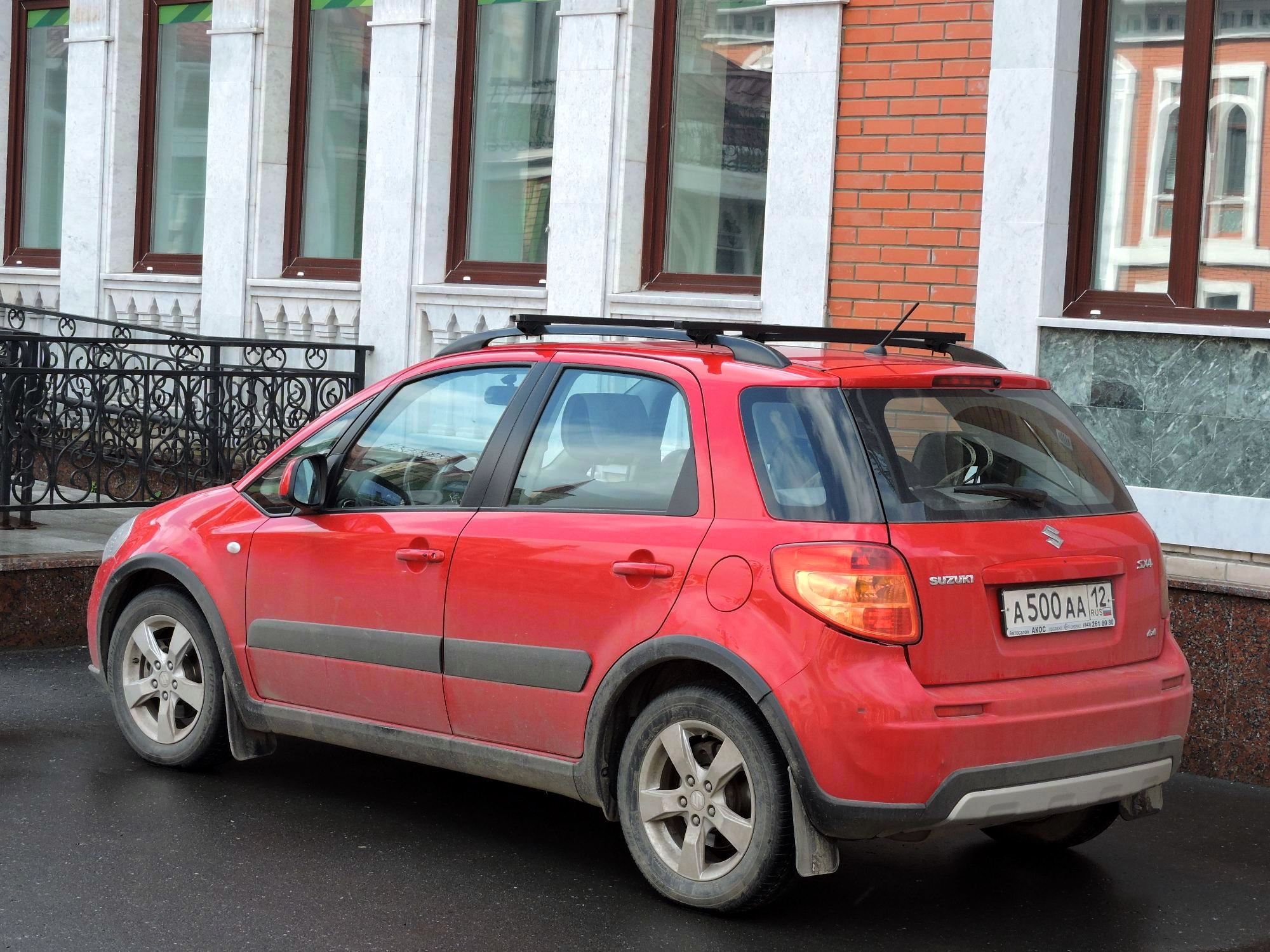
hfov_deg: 29.8
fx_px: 2385
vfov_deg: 22.6
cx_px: 635
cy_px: 476
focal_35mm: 65
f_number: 4.2
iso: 100
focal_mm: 11.6
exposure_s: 1/125
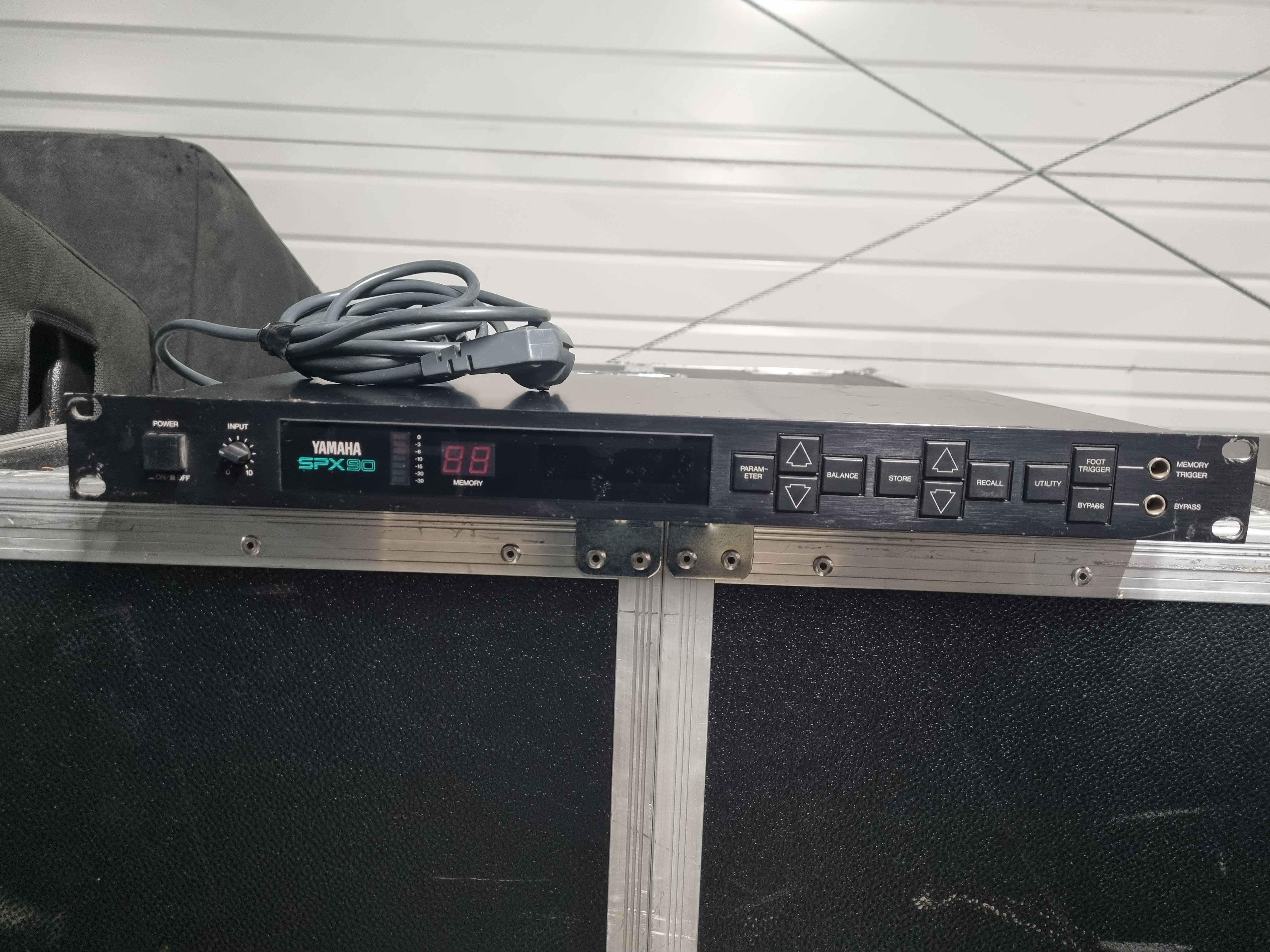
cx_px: 635
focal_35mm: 26
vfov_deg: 53.1
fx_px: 954
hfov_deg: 67.3
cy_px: 476
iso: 500
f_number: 1.8
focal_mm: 5.4
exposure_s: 1/40
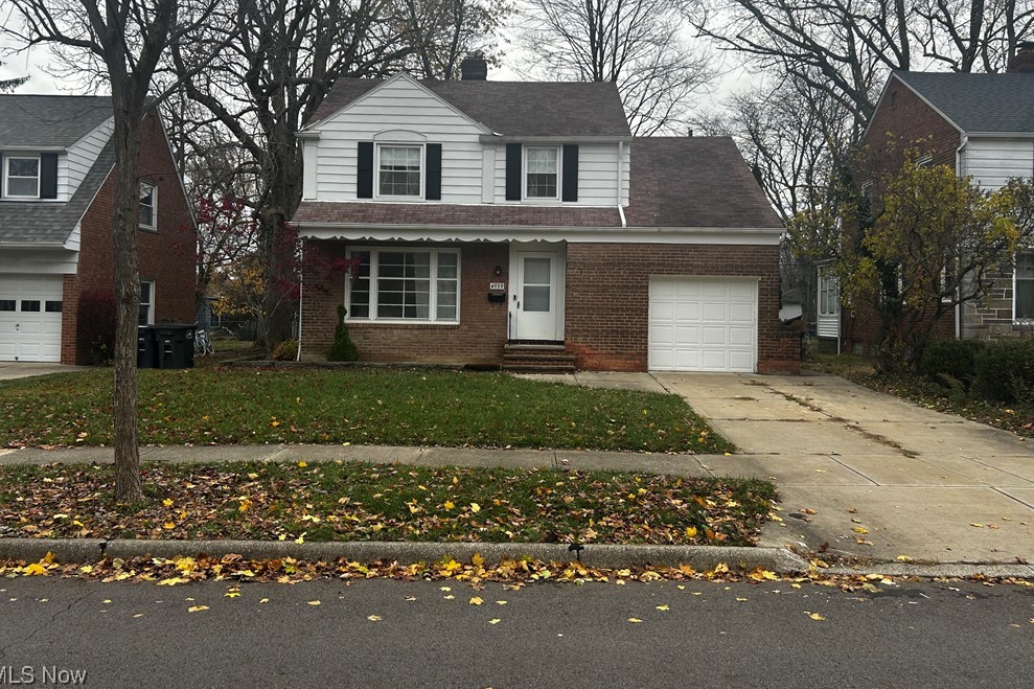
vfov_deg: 46.3
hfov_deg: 65.5
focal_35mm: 28
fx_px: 804
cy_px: 297
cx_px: 519
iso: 50
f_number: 1.5
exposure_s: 1/336
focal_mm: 5.7
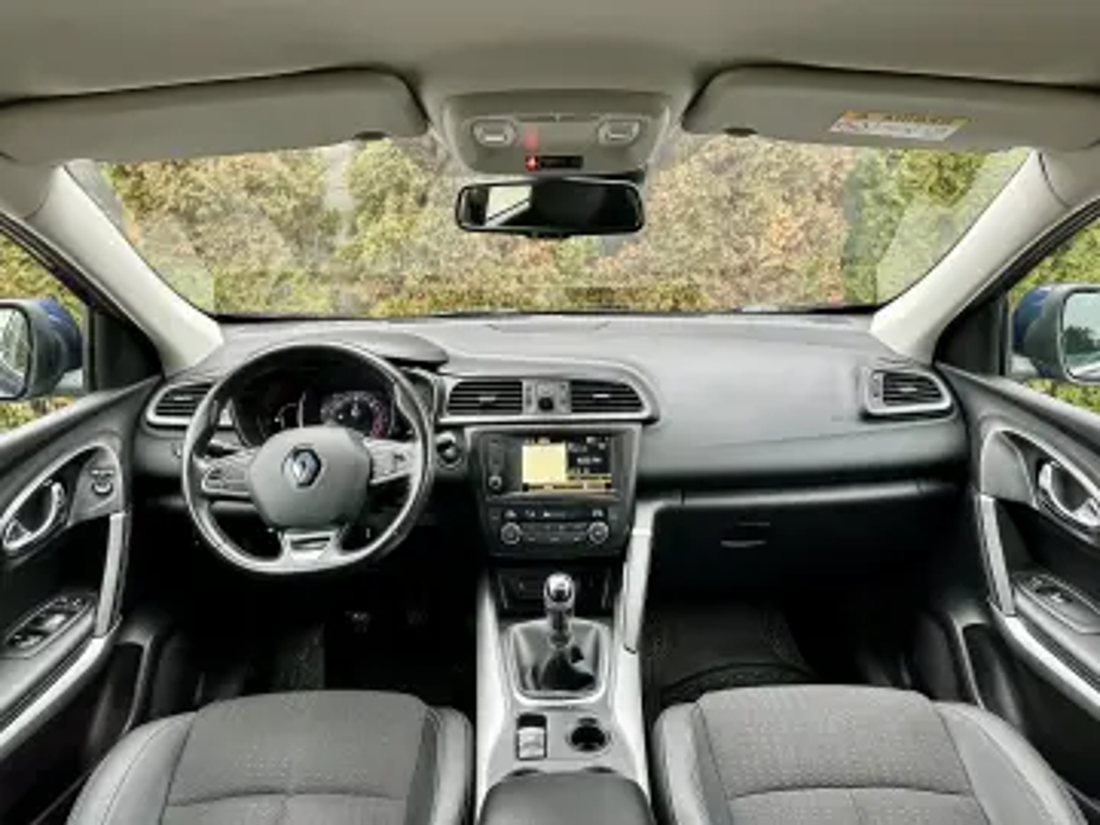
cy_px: 412
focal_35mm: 24
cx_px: 550
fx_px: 763
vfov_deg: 56.8
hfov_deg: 71.6
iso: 200
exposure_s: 1/90
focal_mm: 6.86
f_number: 1.78
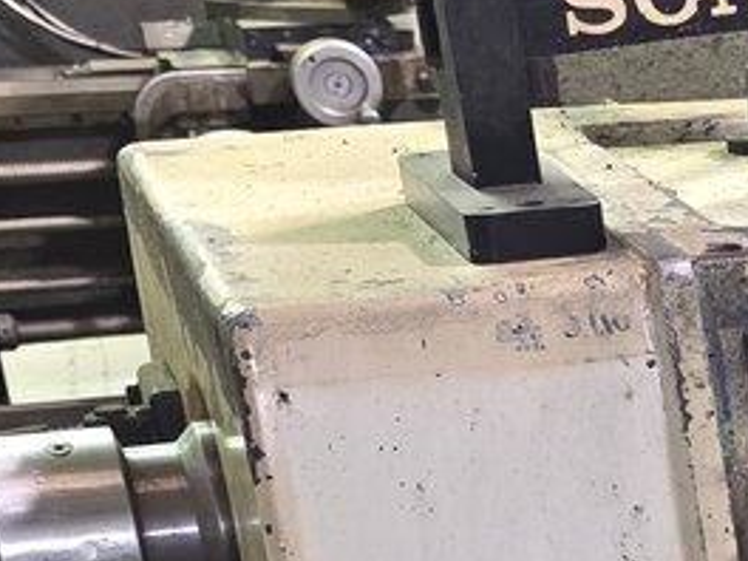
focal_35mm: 132
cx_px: 1537
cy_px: 883
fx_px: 2852
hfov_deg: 12.9
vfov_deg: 10.8
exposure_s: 1/15
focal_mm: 6.3
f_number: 1.7
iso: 2000
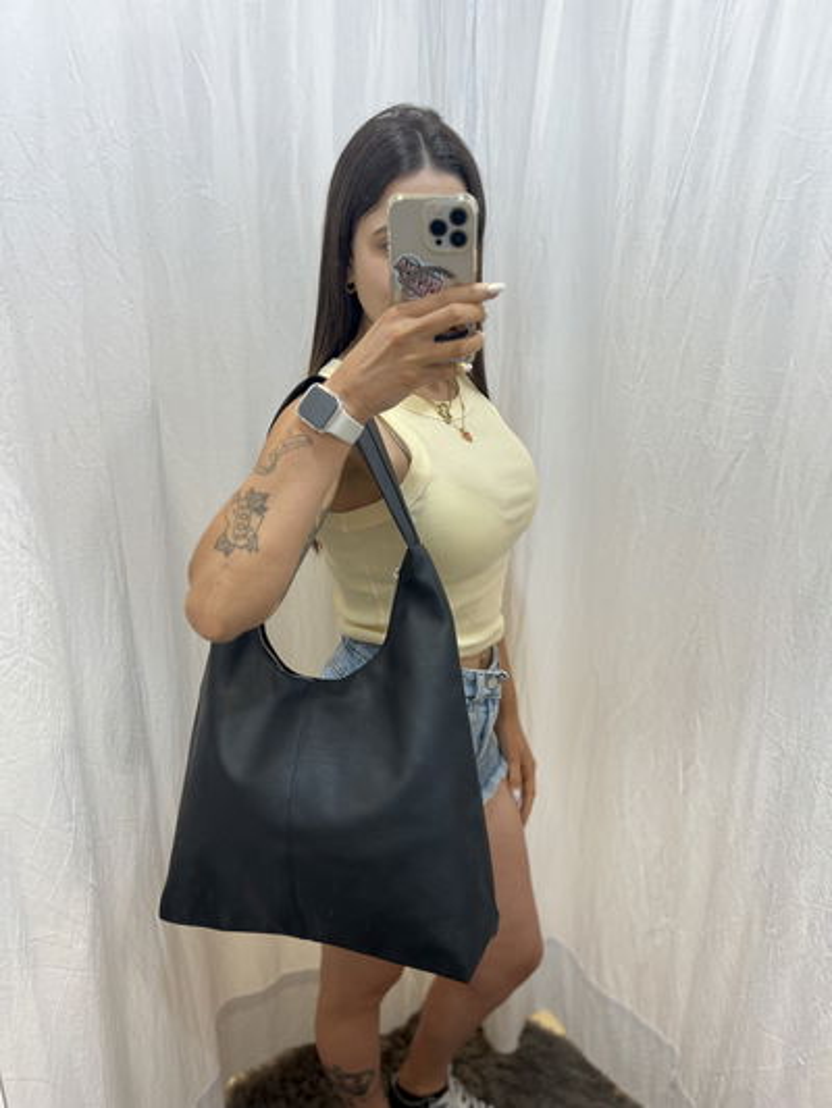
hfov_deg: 53.1
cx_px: 416
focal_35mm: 26
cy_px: 554
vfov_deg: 67.3
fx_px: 833
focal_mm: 5.7
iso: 125
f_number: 1.5
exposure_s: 1/50
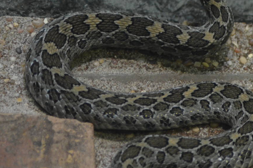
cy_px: 41
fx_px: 2272
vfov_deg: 4.2
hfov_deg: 6.4
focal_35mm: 324
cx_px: 206
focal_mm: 116
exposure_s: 1/125
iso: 2500
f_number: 4.2
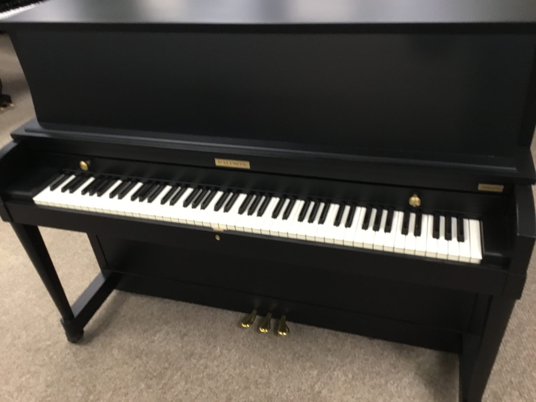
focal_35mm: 31
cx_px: 268
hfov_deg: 58.4
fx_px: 480
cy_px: 201
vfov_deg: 45.4
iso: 200
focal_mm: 3.3
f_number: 2.4
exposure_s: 1/15
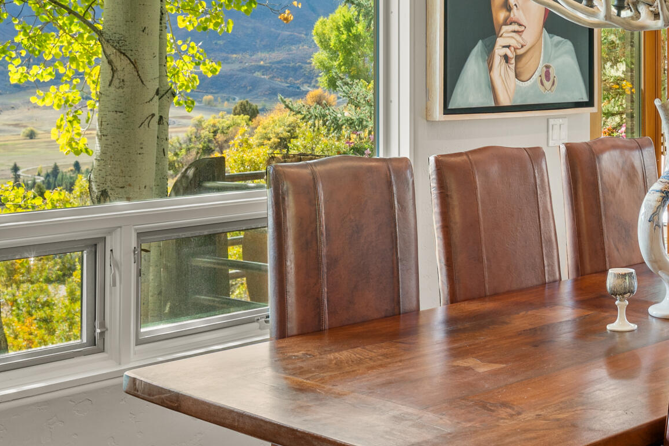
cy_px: 46
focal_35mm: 61
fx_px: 1139
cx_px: 611
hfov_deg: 31.1
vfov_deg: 21.7
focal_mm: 23.5
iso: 125
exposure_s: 1/3
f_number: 7.1
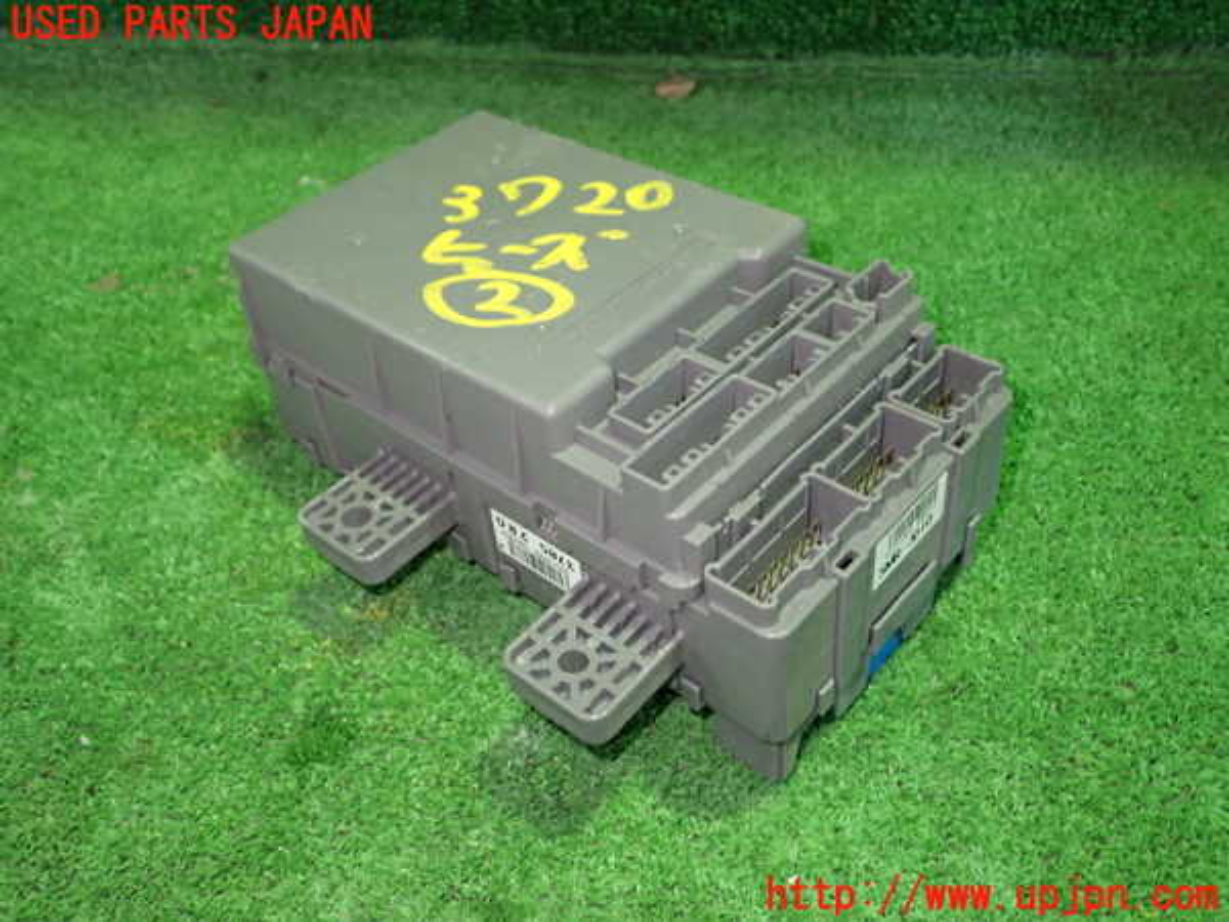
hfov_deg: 56.8
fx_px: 1136
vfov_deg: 44.2
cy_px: 461
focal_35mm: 32
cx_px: 614
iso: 500
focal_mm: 5.79
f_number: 2.4
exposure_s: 1/30
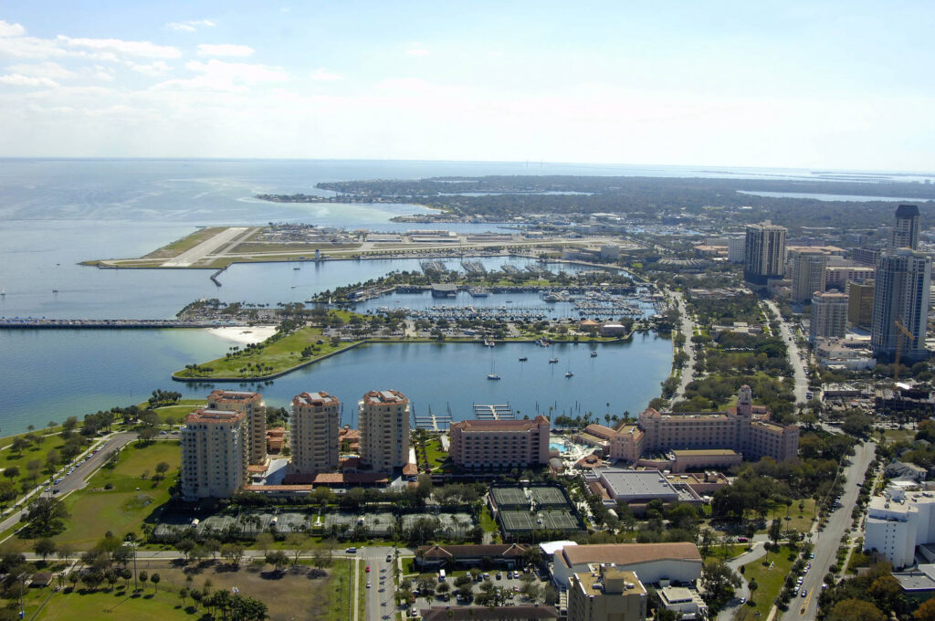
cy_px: 310
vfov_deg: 31.8
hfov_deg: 46.5
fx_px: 1089
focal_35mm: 42
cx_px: 468
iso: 400
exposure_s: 1/1000
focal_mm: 28
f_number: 8.5
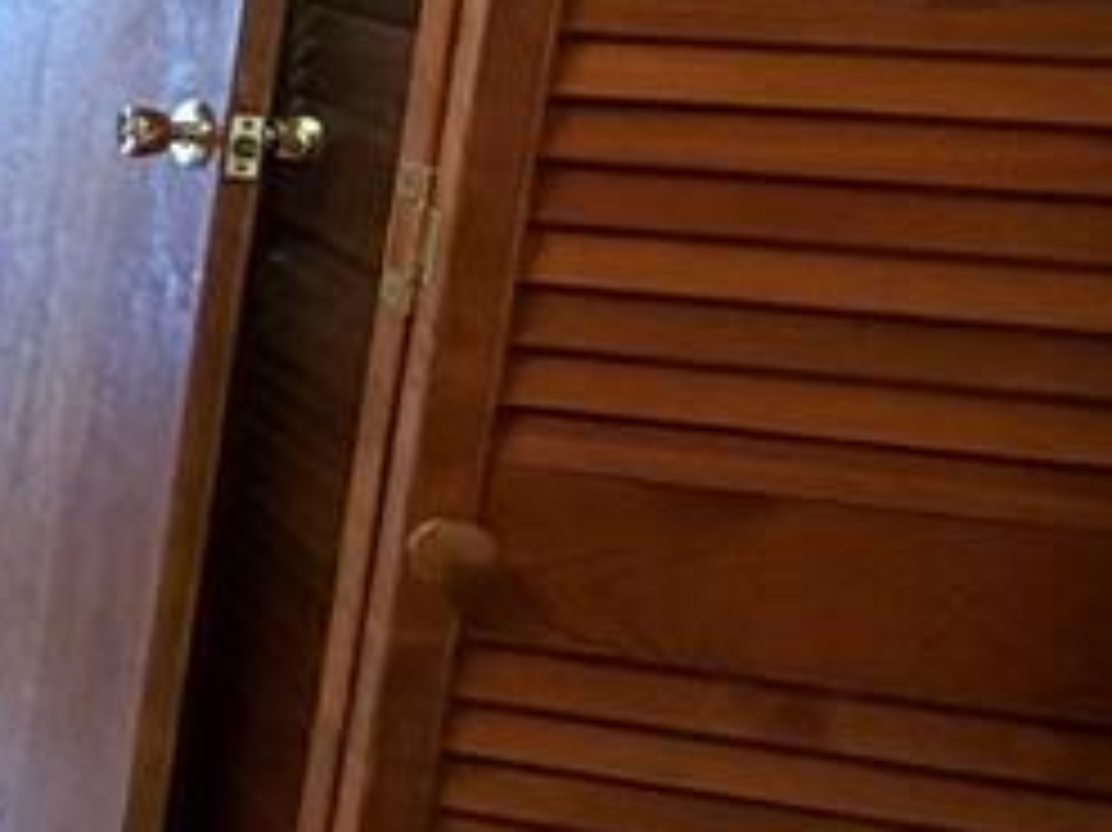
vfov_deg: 24.3
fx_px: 1862
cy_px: 45
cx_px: -1071
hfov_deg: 19.6
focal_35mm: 58
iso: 400
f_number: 2.2
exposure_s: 1/60
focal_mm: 2.22
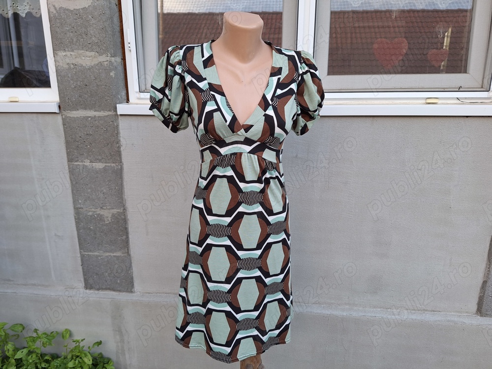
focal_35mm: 23
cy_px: 184
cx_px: 246
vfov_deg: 58.9
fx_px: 327
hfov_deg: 73.9
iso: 64
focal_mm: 5.54
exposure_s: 1/50
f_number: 1.8
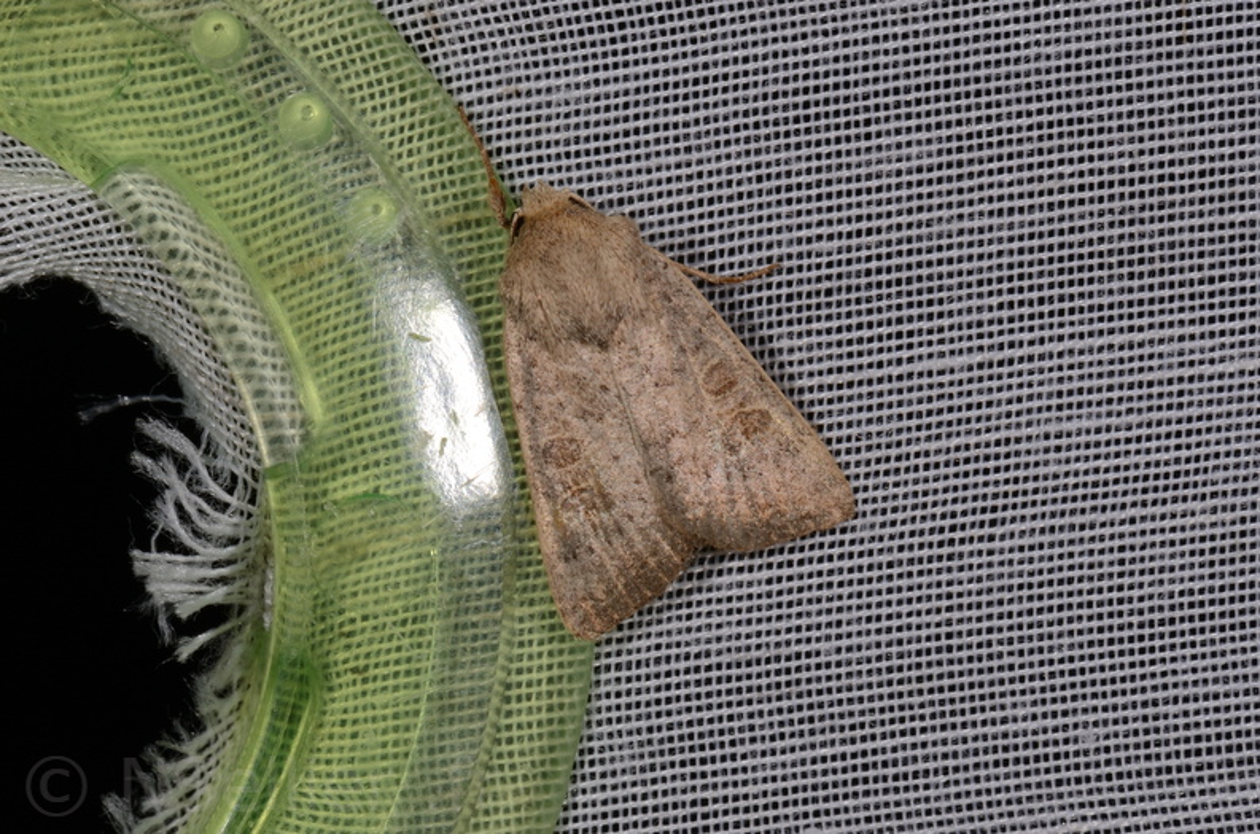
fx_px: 4452
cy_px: 417
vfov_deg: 10.7
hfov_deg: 16.1
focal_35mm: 128
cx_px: 630
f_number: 32
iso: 100
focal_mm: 85
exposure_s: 1/60
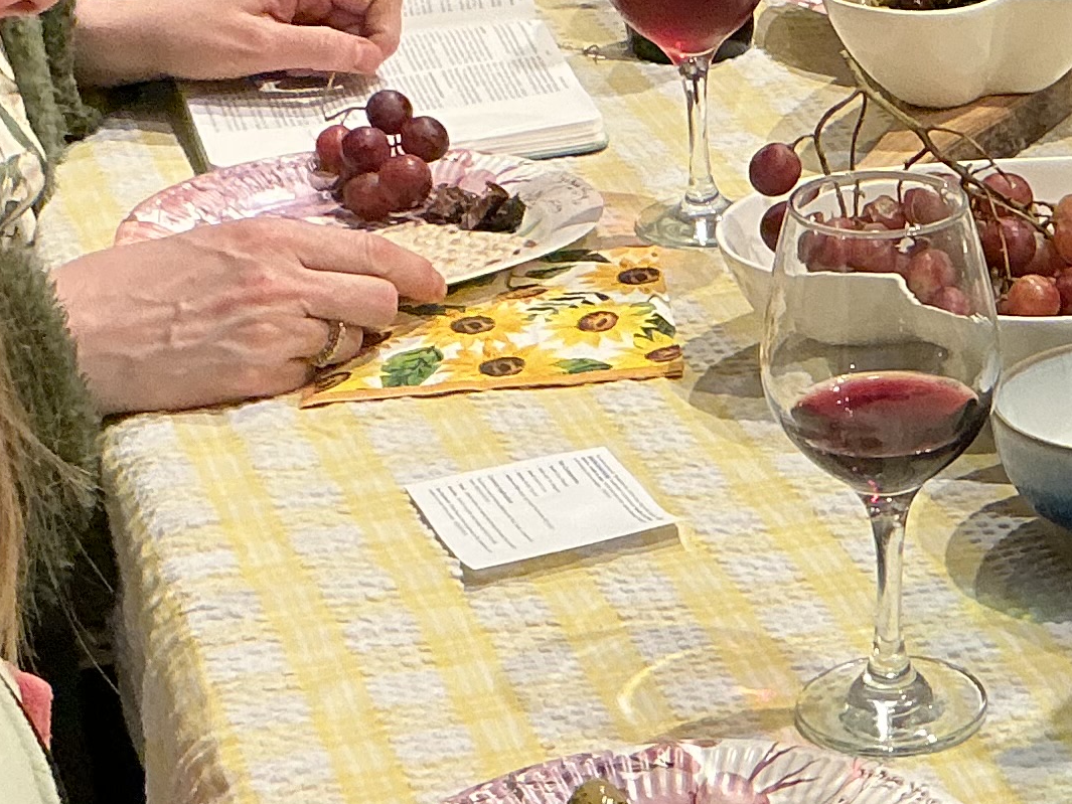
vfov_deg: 14.0
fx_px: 3283
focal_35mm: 106
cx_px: 1237
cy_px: 471
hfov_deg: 17.8
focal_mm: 3
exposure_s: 1/50
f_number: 1.8
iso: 100
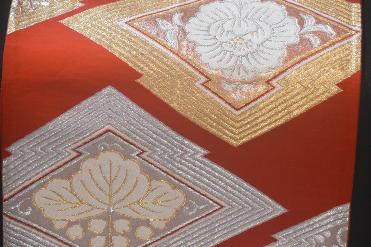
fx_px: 2010
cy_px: 124
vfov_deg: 7.0
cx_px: 186
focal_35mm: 195
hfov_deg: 10.5
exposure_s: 1/60
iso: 2800
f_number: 6
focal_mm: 130
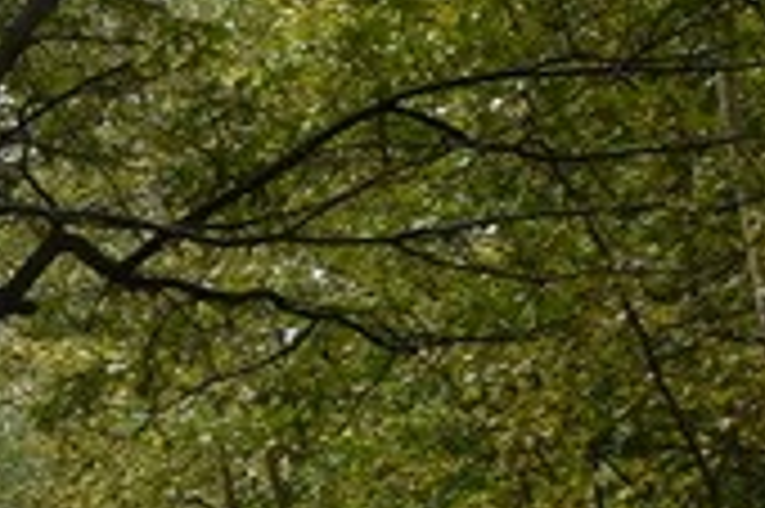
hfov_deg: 10.2
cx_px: -590
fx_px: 4055
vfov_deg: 7.1
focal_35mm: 191
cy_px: 602
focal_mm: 18
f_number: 6.3
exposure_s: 1/80
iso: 200
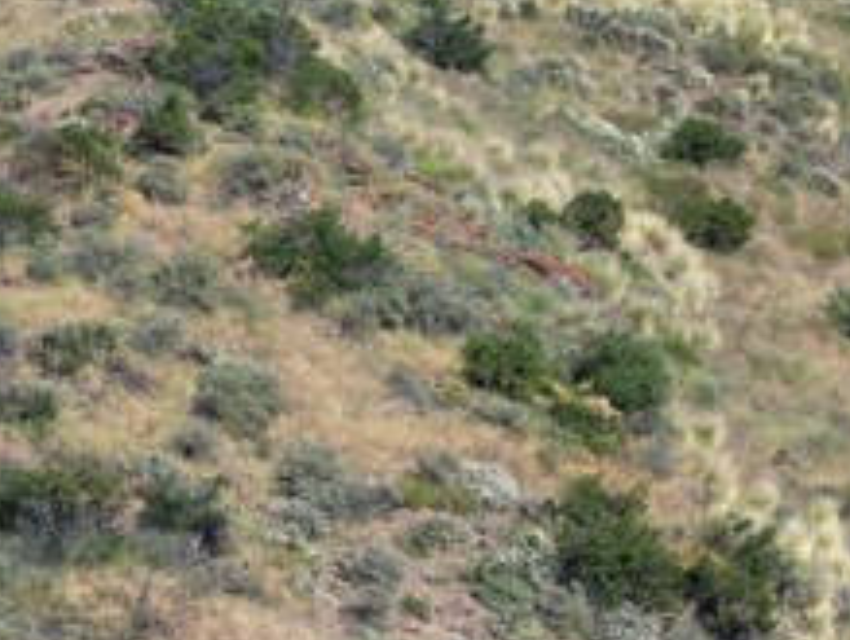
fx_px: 2755
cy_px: 721
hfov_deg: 14.9
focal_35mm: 112
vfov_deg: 13.0
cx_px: -745
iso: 100
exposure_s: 1/2000
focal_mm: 6.72
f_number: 1.7
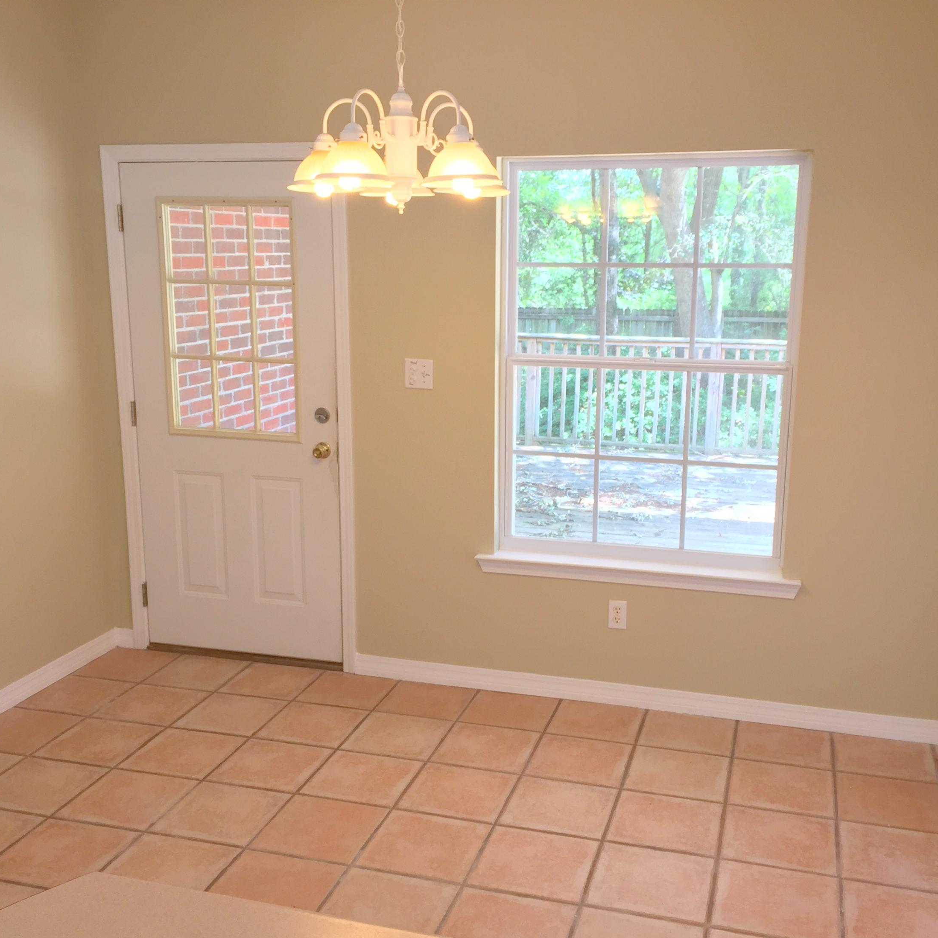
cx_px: 479
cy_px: 478
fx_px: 1073
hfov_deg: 47.2
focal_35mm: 35
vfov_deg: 47.2
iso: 40
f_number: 2.2
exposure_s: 1/30
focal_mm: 4.15
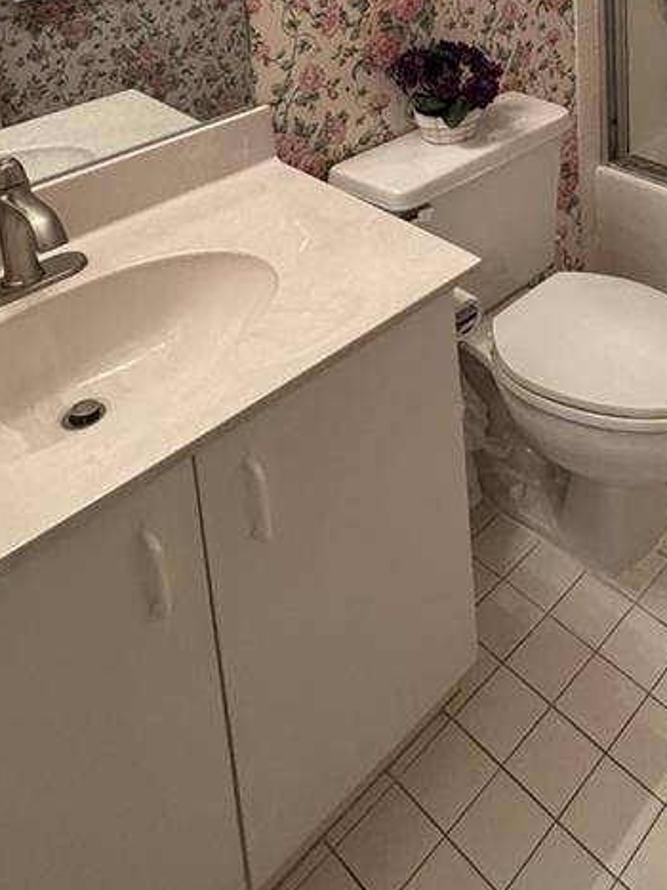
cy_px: -97
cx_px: 593
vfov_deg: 40.9
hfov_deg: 37.2
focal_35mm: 36
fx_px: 925
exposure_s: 1/120
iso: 320
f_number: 2.2
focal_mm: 2.22
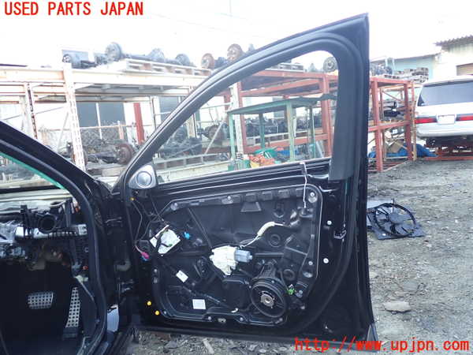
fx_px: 410
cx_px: 236
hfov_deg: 60.0
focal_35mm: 30
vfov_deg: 46.8
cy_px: 178
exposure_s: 1/60
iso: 100
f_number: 2.3
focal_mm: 5.4
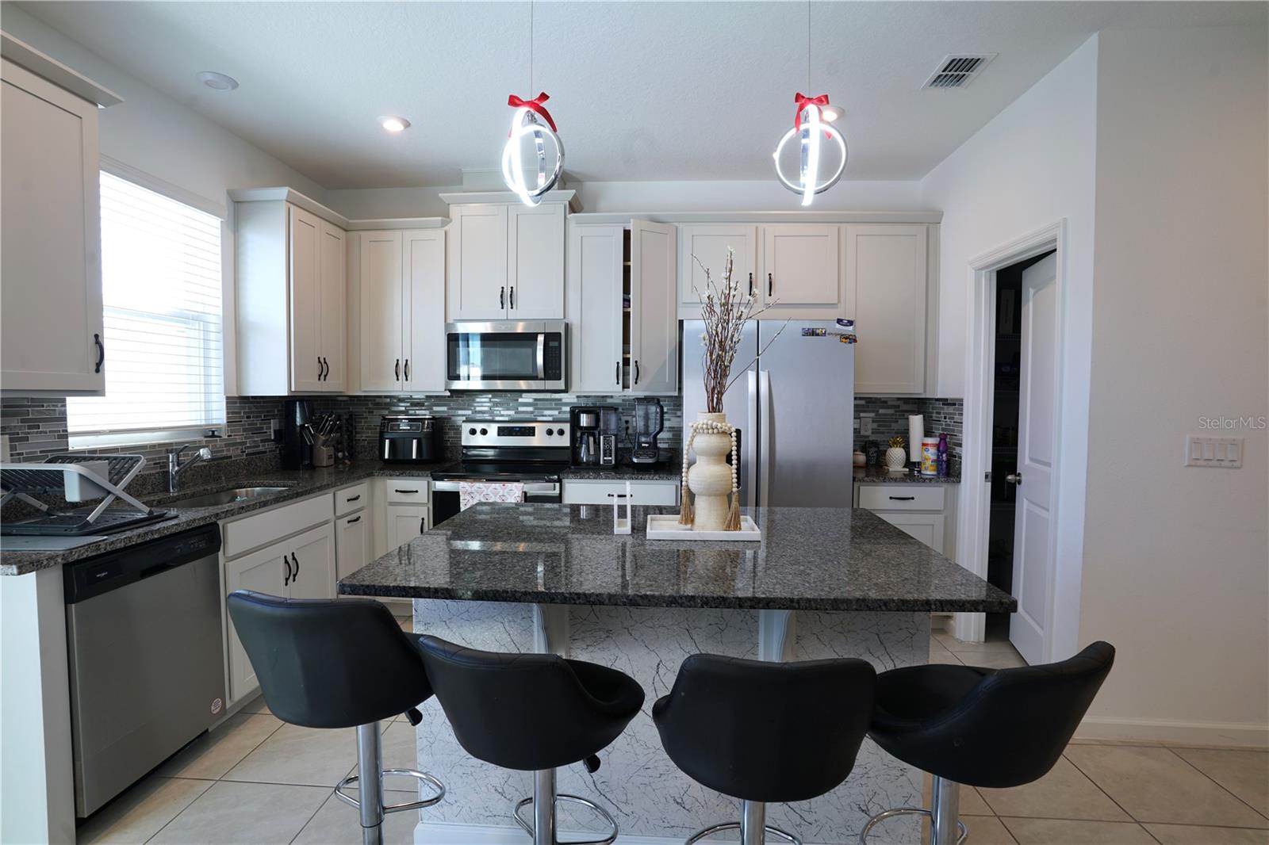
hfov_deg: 93.3
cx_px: 634
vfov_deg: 70.4
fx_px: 599
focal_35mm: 17
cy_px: 422
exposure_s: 1/10
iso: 125
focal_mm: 17
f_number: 8
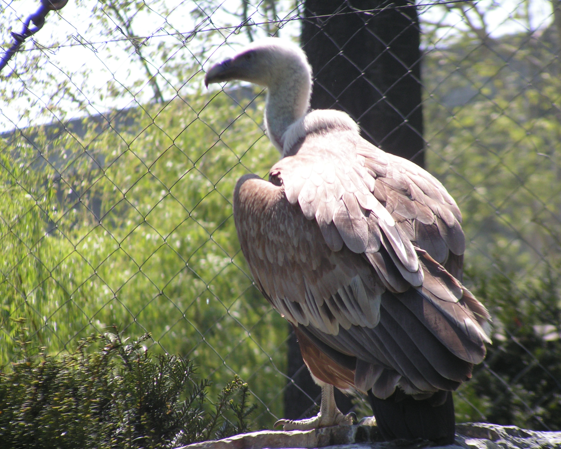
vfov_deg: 4.3
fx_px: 5961
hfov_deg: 5.4
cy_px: 225
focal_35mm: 359
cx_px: 299
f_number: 3.5
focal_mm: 57.1
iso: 50
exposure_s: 1/400
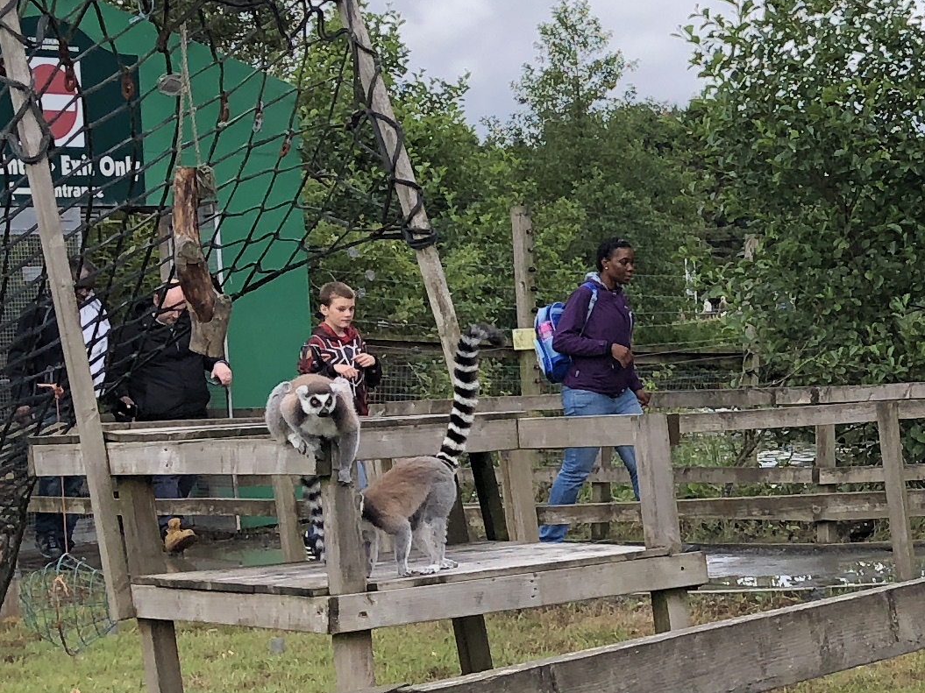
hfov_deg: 17.4
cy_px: 369
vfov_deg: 13.8
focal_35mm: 107
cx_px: 1163
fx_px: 2859
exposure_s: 1/545
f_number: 1.8
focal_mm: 4
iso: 20
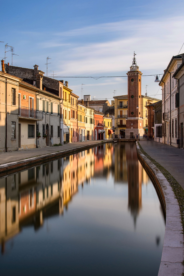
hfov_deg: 33.4
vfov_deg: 48.4
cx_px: 92
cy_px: 138
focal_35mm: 40
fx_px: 306
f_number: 18
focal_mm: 40
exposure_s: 38
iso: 50
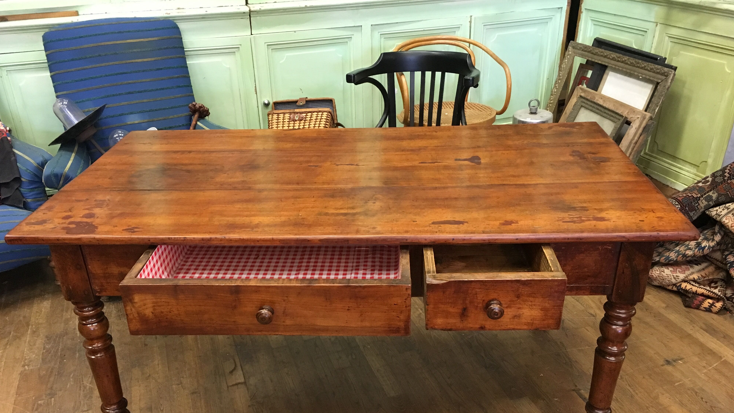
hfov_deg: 61.0
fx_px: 623
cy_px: 269
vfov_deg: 36.4
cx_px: 364
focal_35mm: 32
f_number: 2.2
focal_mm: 4.15
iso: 200
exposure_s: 1/25
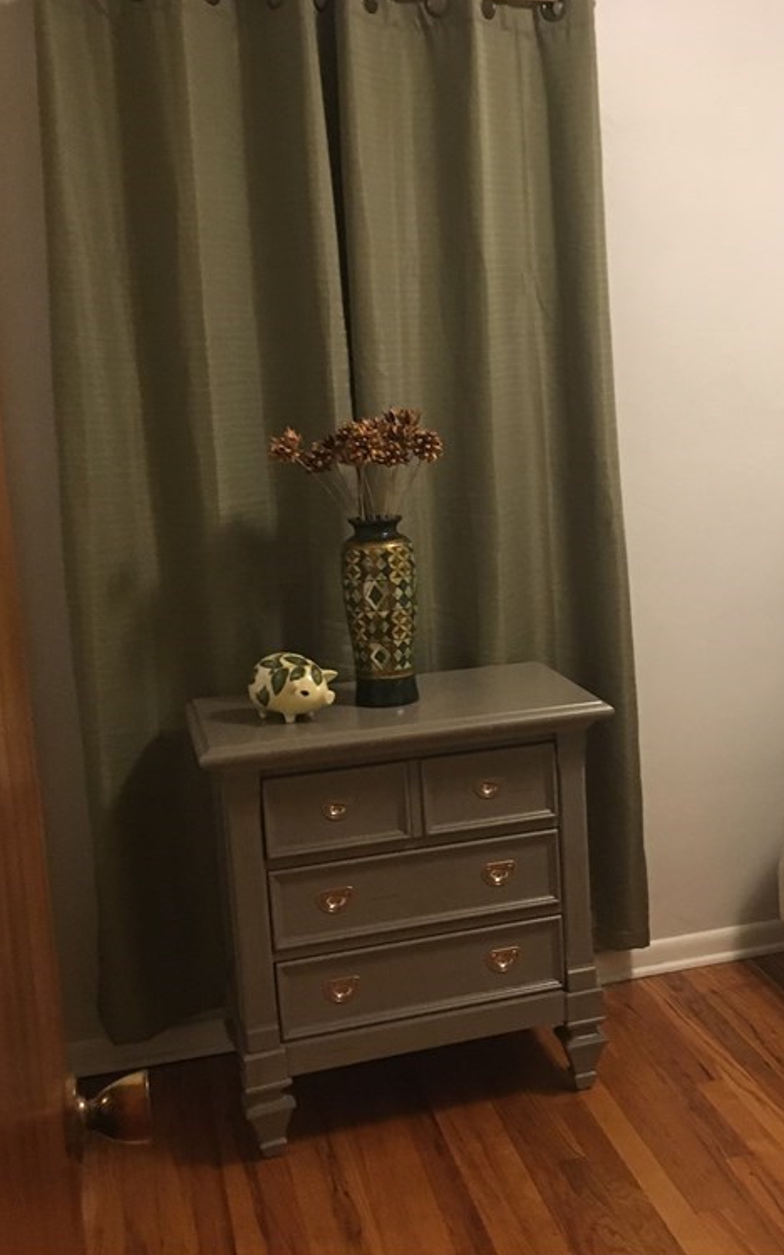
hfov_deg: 29.9
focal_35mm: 42
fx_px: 1436
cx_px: 615
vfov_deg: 47.2
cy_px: 617
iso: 200
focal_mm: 4.15
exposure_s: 1/24
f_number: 2.2
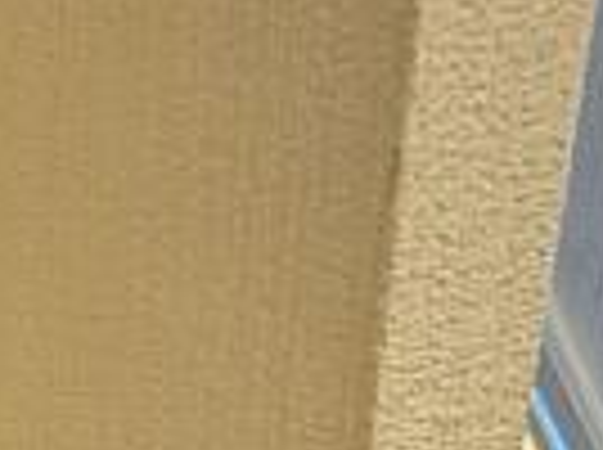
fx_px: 1861
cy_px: 1035
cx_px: -54
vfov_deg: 11.6
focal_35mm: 107
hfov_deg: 17.8
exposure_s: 1/50
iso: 200
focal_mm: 2.22
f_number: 2.2
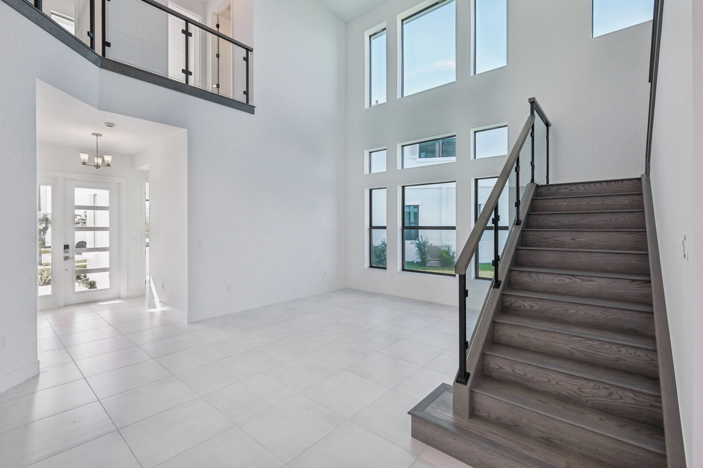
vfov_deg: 77.3
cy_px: 234
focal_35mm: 15
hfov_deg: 100.4
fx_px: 293
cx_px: 352
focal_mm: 10
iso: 400
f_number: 8
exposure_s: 1/80
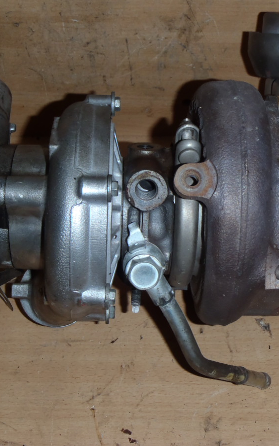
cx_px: 140
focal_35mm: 57
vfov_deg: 35.7
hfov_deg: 22.7
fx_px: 694
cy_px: 217
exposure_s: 1/40
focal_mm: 6.83
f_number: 4.6
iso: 100
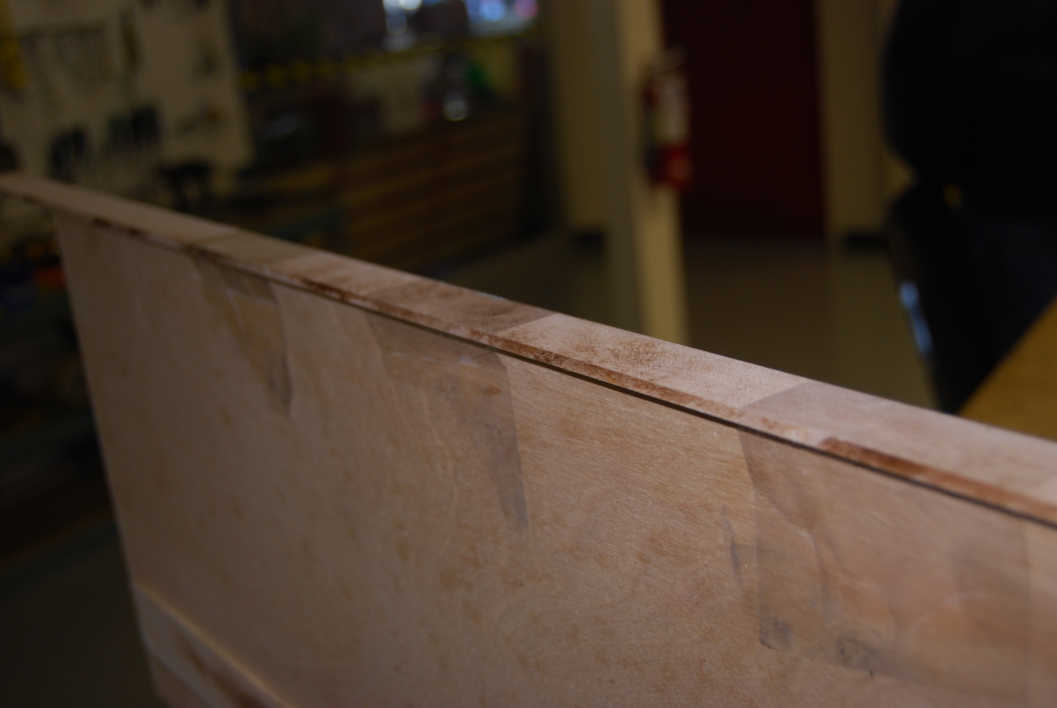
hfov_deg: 43.6
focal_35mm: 45
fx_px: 1323
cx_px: 528
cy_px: 354
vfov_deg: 29.9
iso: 200
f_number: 4.2
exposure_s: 1/60
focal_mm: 30
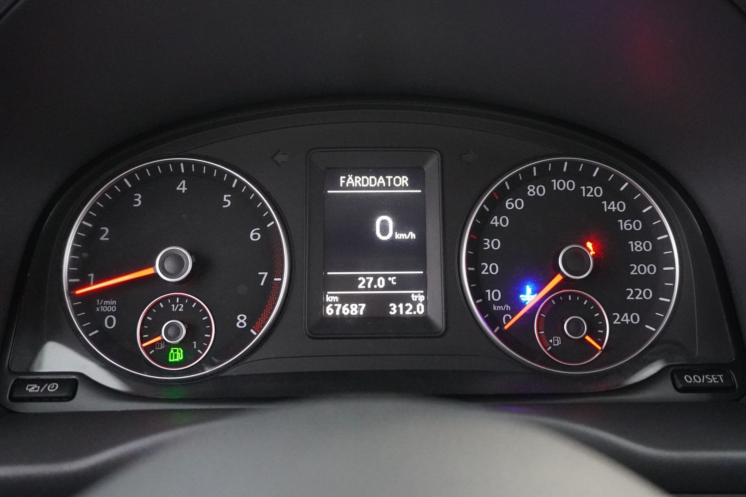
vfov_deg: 35.8
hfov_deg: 51.9
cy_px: 199
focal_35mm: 37
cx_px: 385
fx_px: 767
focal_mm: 18
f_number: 4
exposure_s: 1/40
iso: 6400
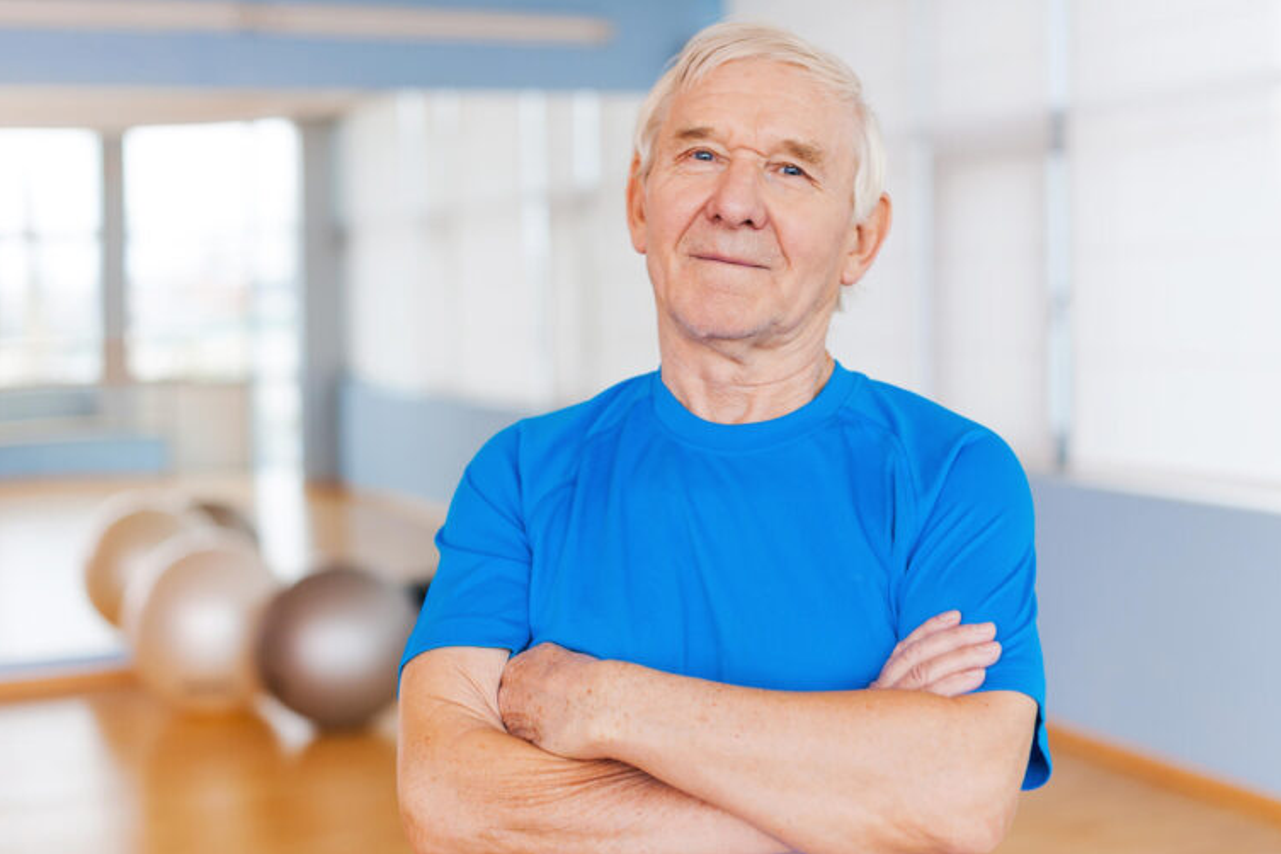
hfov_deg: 38.9
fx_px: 1815
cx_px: 648
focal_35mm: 51
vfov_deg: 26.5
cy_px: 420
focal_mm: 50
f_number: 2.2
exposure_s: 1/80
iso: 320
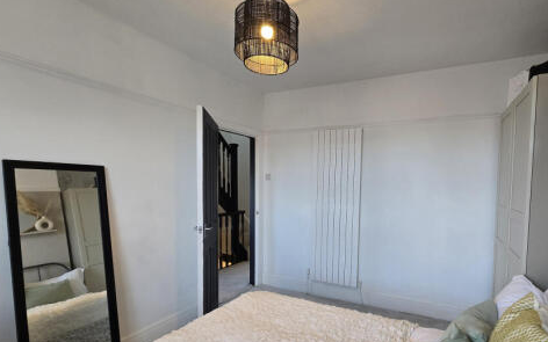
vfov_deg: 67.4
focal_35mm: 17
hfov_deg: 93.5
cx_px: 321
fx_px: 254
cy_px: 202
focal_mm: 2.2
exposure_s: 1/50
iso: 200
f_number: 2.2
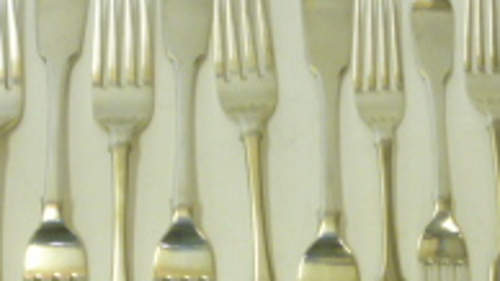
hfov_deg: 20.5
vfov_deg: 11.2
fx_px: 1378
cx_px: 353
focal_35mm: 104
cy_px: 405
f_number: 3.3
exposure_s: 1/30
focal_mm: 5.2
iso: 160
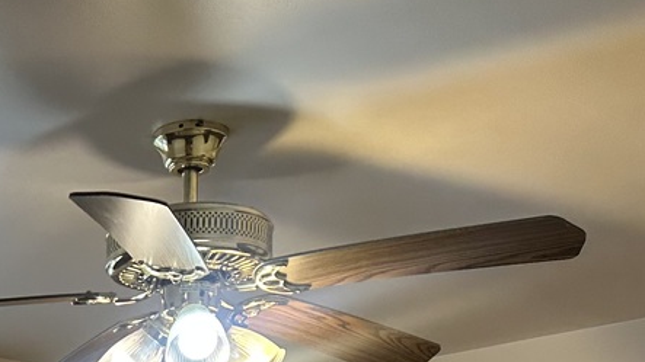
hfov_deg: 23.4
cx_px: -73
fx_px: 1453
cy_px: 765
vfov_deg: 12.3
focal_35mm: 85
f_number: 1.78
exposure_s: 1/120
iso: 125
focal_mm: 6.86
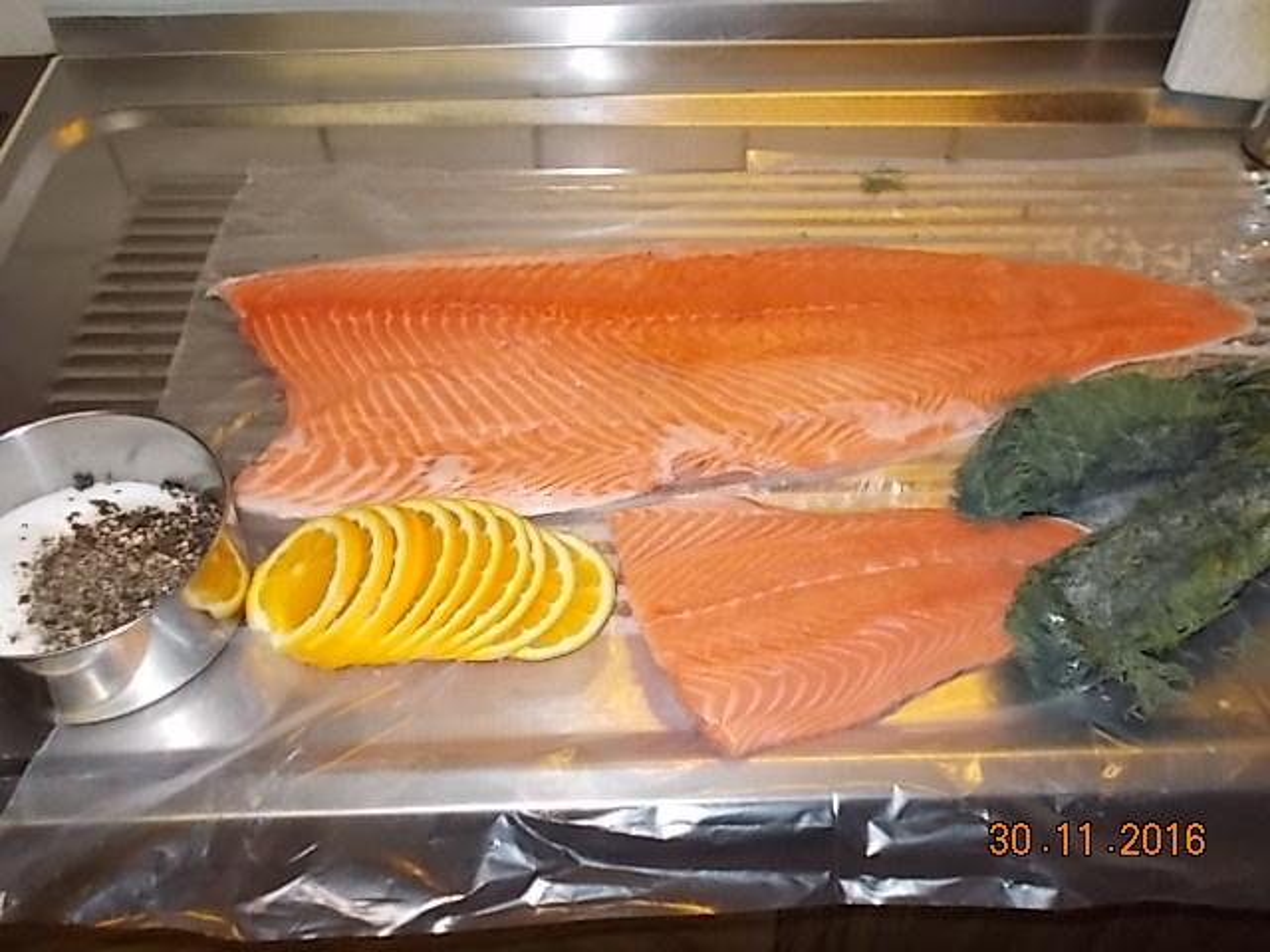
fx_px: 1247
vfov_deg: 41.8
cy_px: 476
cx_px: 635
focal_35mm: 34
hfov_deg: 54.0
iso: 200
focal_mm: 6
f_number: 3.6
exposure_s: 1/25
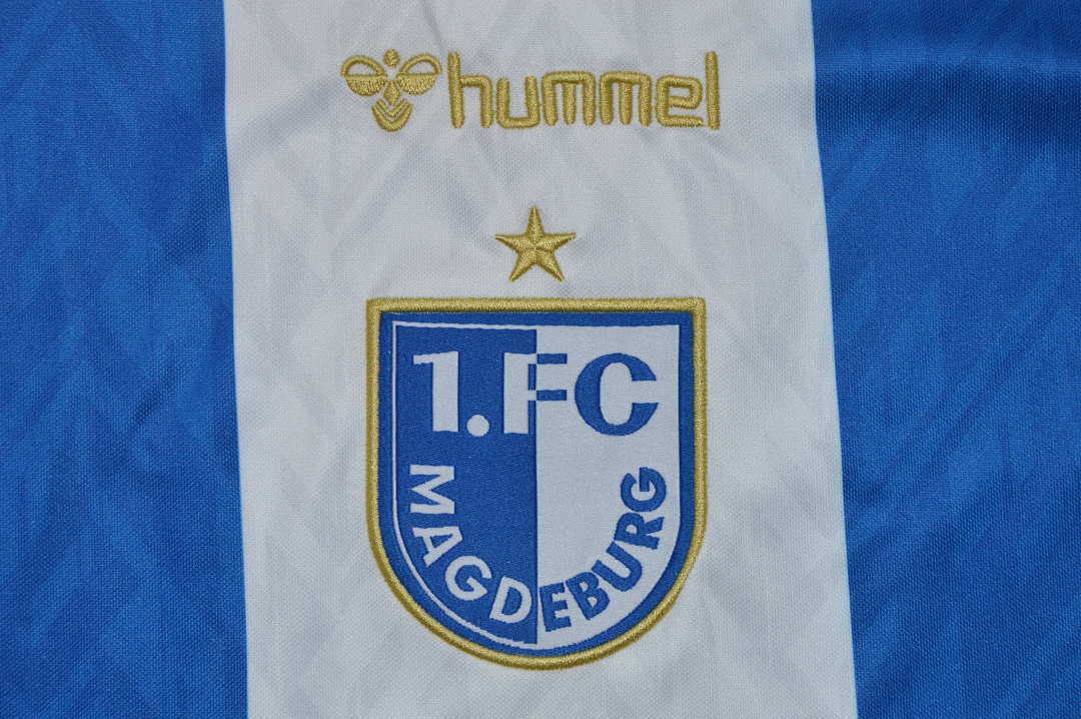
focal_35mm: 93
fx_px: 2790
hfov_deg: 21.9
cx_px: 540
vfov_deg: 14.7
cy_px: 360
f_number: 14
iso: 400
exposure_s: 1/200
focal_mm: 62
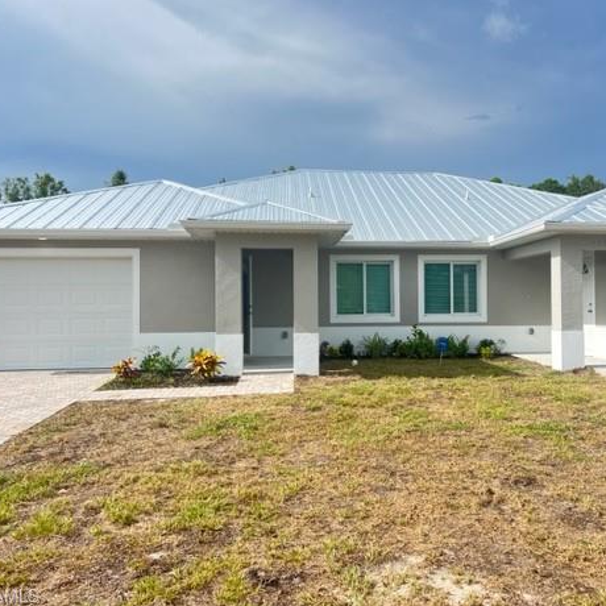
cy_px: 292
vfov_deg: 51.1
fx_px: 634
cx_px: 364
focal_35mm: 32
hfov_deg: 50.8
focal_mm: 5.7
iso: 50
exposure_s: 1/2762
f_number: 1.5
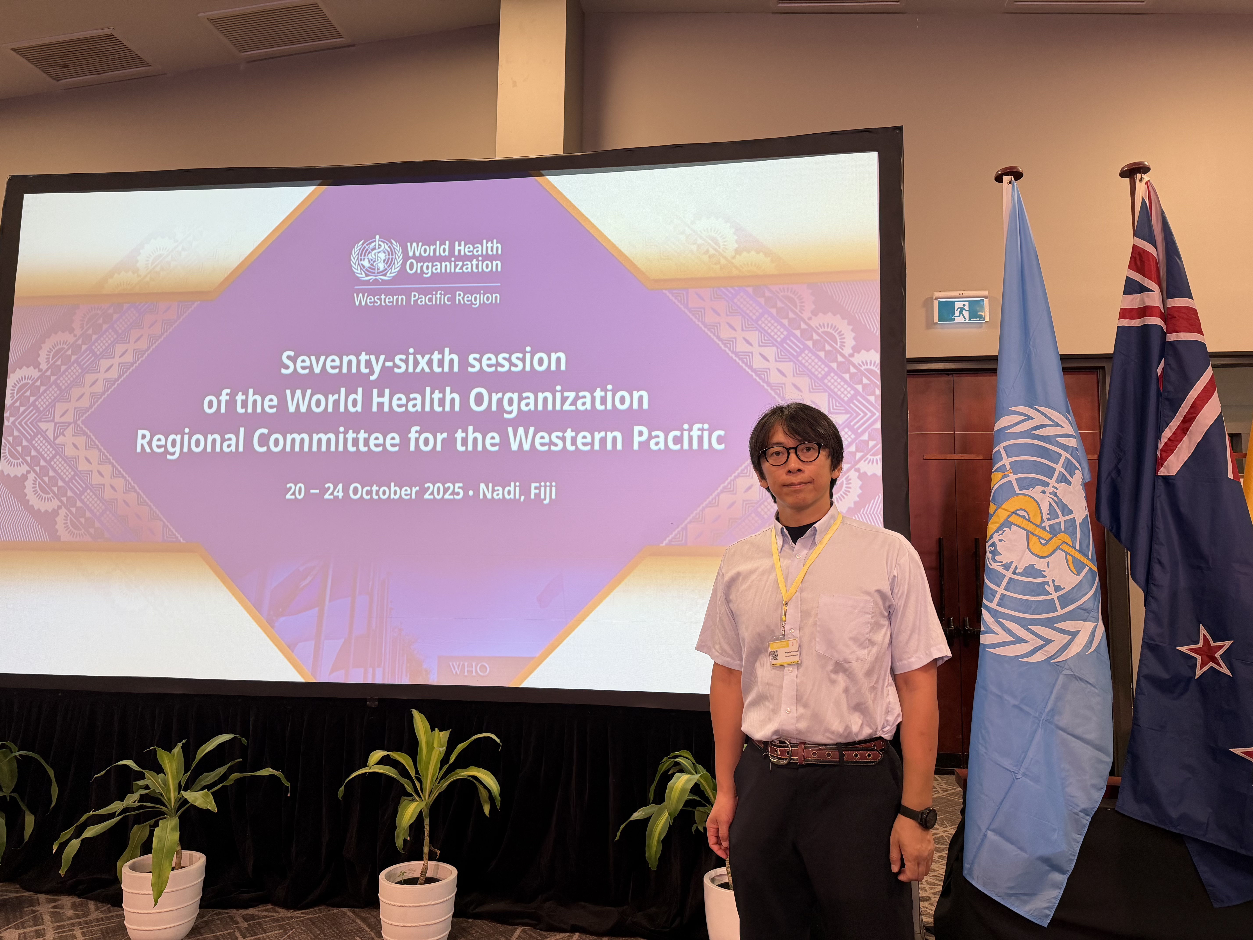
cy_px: 470
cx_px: 626
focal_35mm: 24
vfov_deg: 56.8
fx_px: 869
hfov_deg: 71.6
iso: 200
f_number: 1.78
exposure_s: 1/100
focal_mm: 6.76
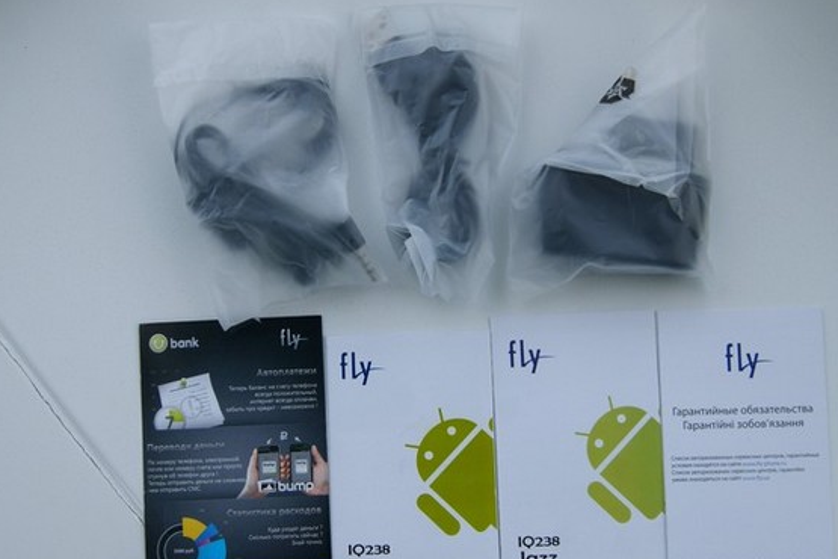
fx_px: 1047
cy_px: 313
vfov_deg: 29.8
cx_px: 464
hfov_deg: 43.5
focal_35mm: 45
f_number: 8
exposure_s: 1/60
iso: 100
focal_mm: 26
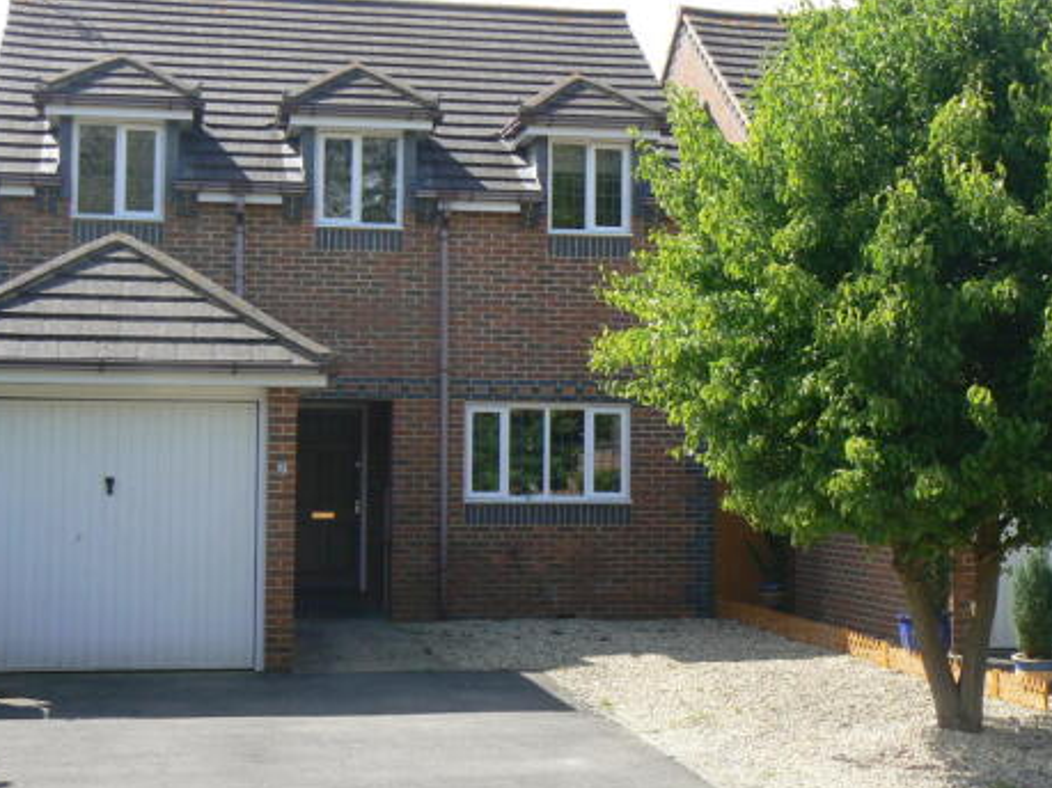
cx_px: 528
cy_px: 349
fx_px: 1853
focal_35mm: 61
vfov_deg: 24.0
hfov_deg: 31.7
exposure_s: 1/250
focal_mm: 8
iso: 80
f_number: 5.6
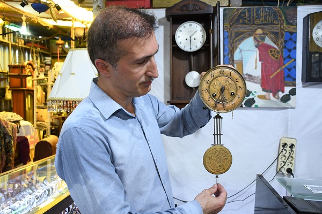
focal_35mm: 34
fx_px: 304
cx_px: 161
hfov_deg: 55.8
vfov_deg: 38.9
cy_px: 107
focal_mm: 23
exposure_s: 1/15
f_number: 4.5
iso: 640
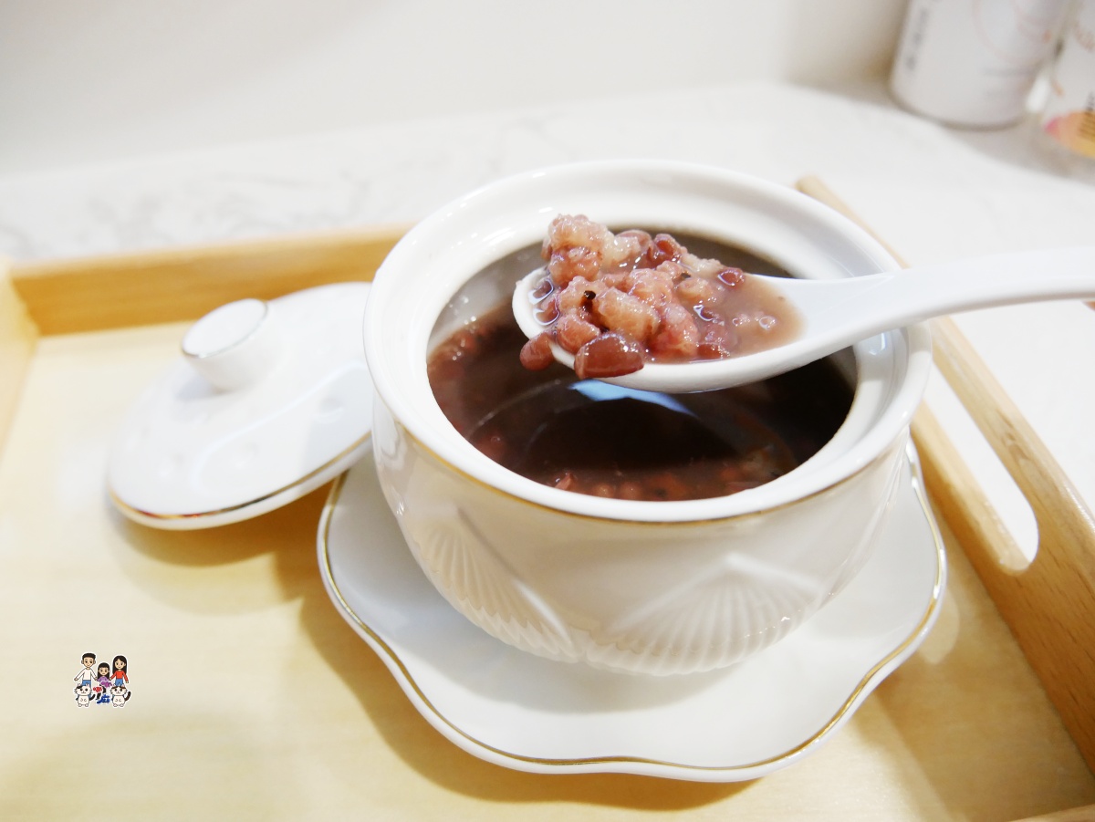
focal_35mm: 28
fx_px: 886
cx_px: 548
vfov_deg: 49.8
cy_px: 411
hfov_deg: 63.4
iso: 1000
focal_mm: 14
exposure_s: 1/60
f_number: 3.5
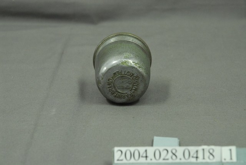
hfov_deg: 19.4
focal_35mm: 105
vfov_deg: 13.1
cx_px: 123
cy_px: 82
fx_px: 718
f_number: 8
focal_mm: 70
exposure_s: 1/8
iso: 1000
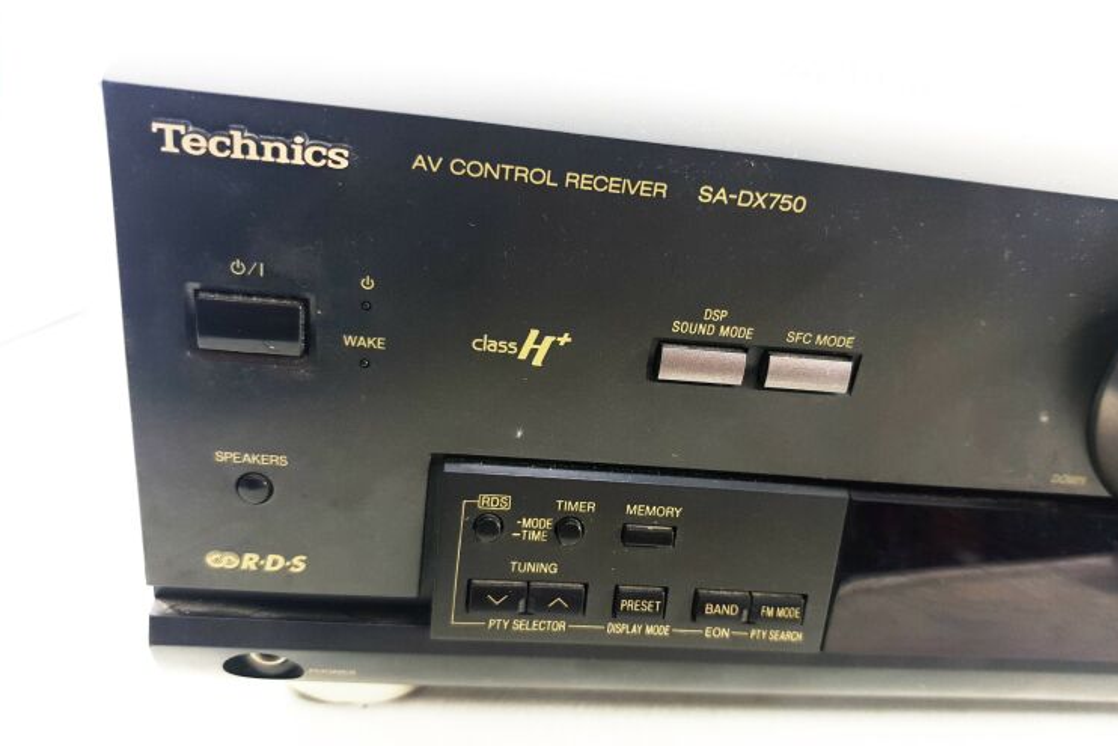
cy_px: 411
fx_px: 870
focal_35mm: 28
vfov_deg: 46.4
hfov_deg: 65.5
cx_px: 576
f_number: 1.5
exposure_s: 1/50
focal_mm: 4.3
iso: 125
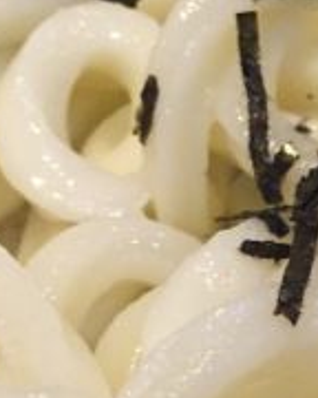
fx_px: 1294
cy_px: 328
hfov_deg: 13.6
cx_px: 391
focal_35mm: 110
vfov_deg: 17.3
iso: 250
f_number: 2.2
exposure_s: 1/30
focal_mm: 4.15
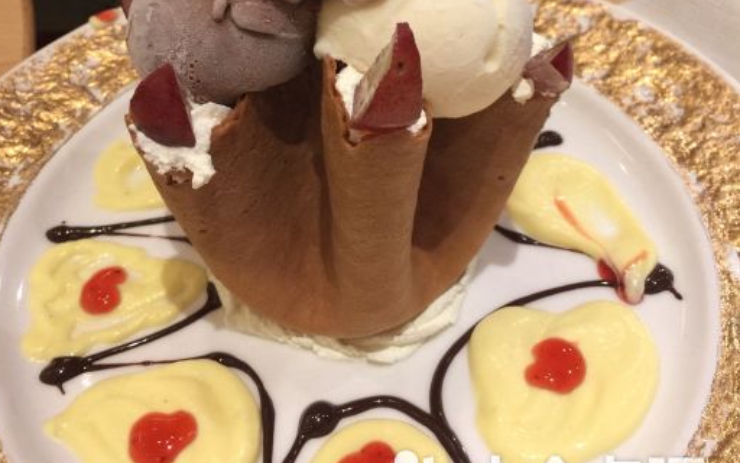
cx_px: 363
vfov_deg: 29.4
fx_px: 847
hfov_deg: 47.2
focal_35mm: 42
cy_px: 54
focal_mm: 4.15
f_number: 2.2
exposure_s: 1/15
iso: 40
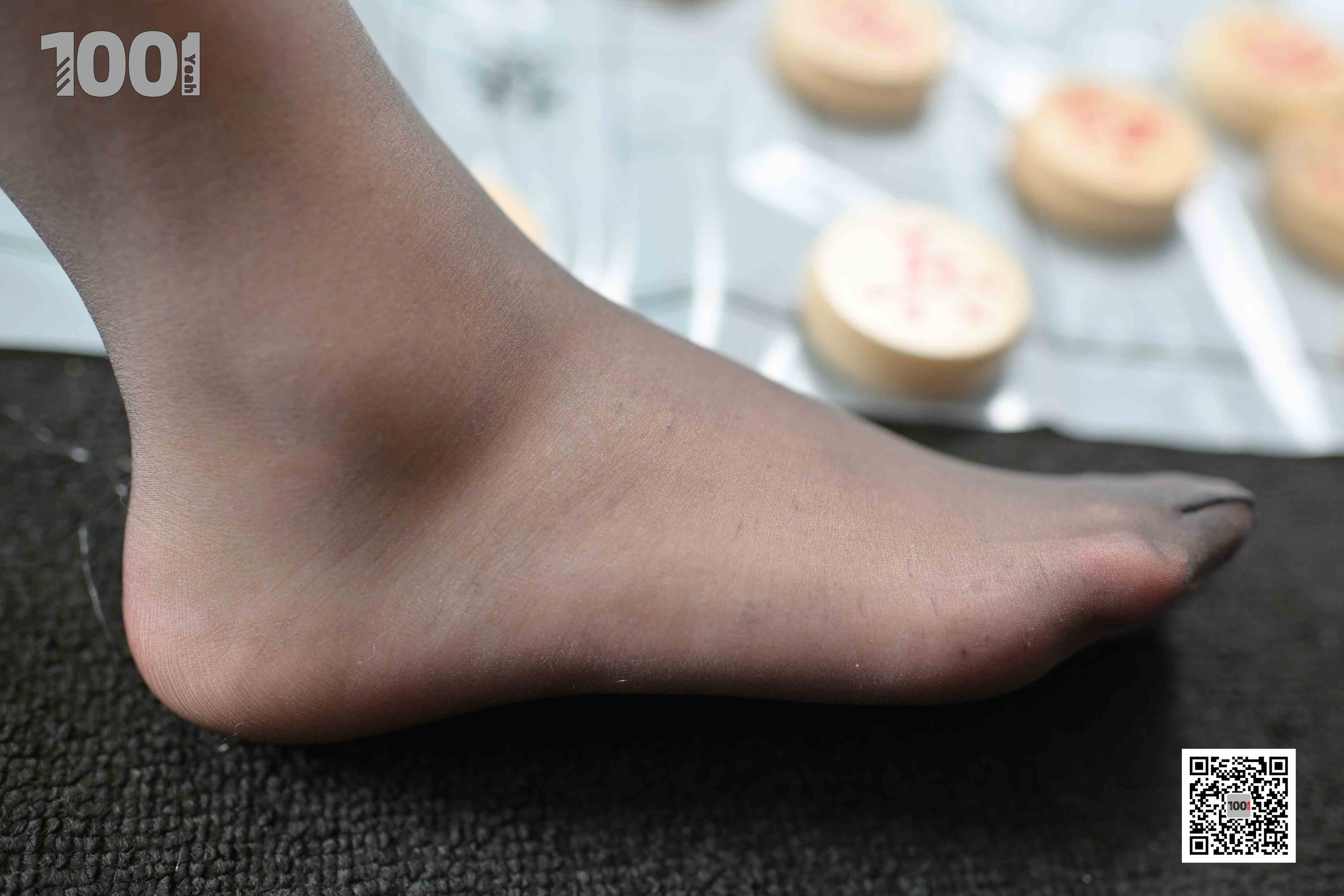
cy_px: 448
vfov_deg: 37.9
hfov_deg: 54.4
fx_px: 1307
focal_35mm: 35
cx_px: 672
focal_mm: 35
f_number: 2.5
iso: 800
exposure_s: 1/125
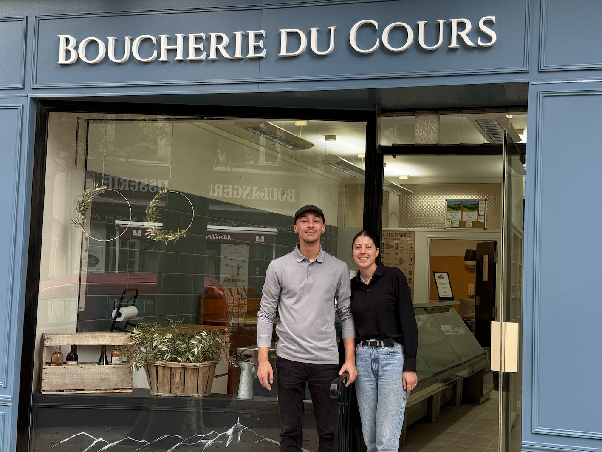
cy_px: 226
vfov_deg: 30.3
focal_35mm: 48
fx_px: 835
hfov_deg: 39.7
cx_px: 301
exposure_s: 1/100
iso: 64
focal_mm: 6.76
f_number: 1.78
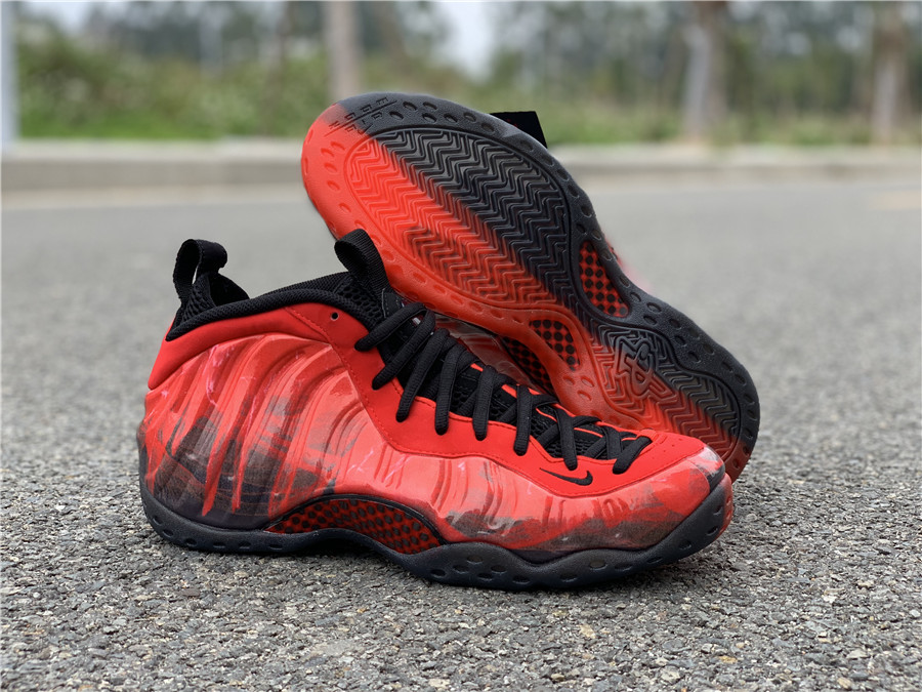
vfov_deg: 28.0
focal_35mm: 52
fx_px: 1385
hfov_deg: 36.8
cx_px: 461
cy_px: 346
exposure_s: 1/122
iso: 40
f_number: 2.4
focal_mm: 6
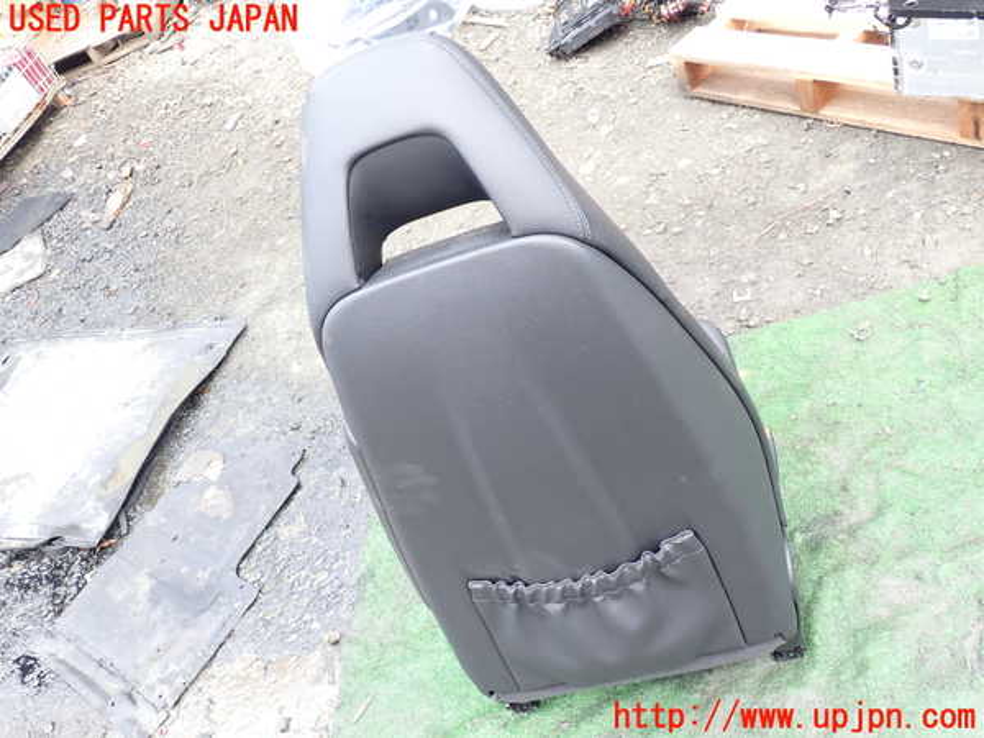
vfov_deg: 46.8
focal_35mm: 30
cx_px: 492
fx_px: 853
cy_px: 369
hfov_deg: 60.0
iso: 100
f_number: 3.2
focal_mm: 5.4
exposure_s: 1/60
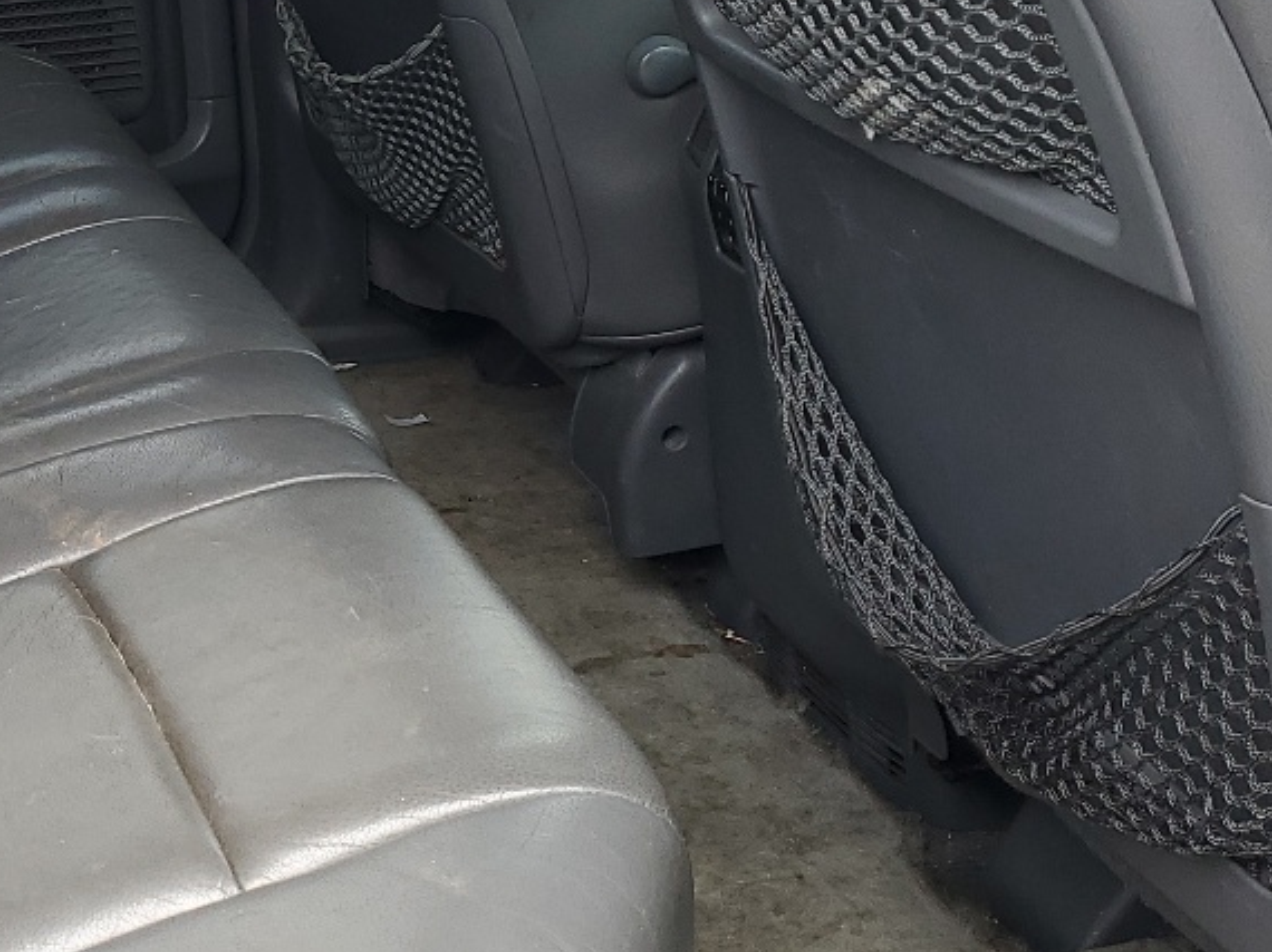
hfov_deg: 25.3
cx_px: -31
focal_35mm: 73
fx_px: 2681
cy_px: 198
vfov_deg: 19.9
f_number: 1.5
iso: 50
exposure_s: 1/333
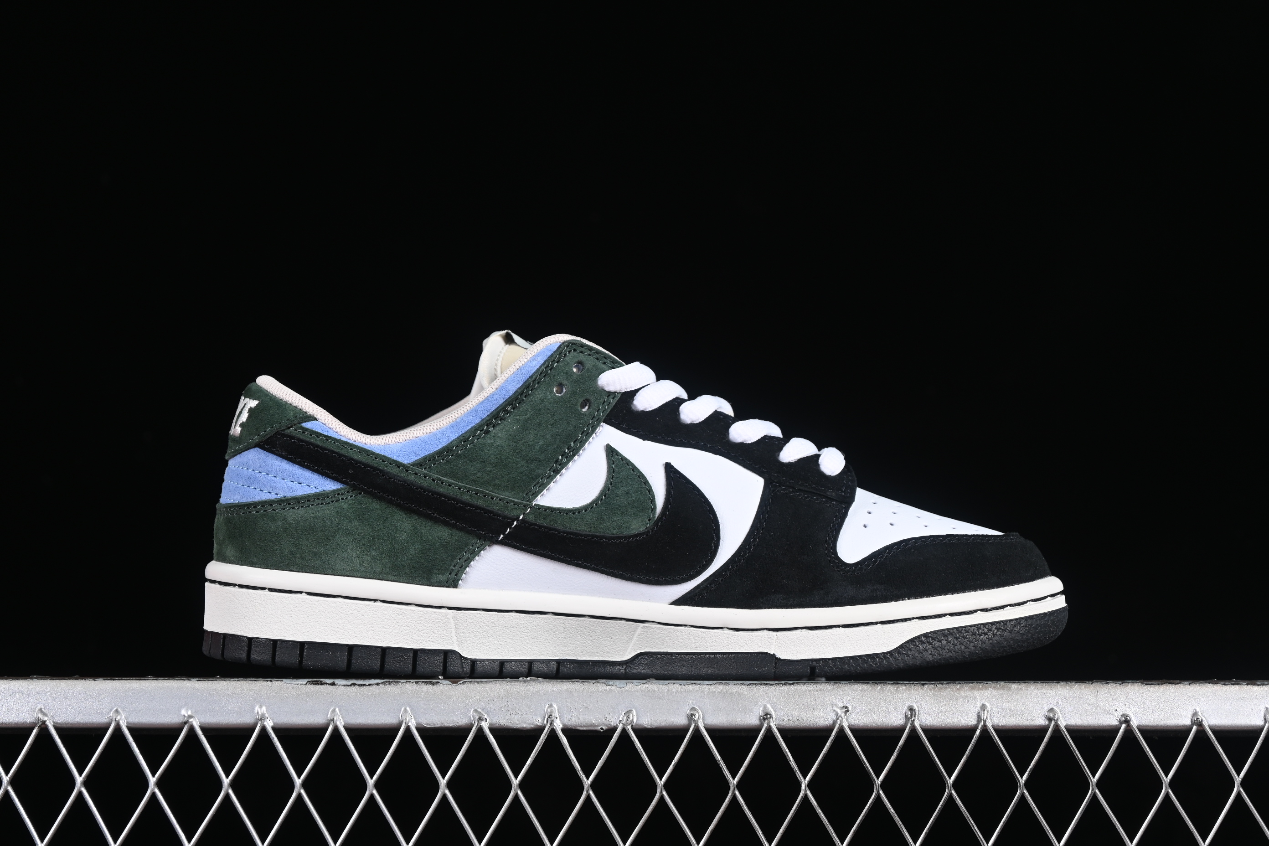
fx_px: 2644
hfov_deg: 27.0
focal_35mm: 75
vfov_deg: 18.2
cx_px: 634
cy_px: 423
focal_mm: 50
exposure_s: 1/60
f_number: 6.3
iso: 160
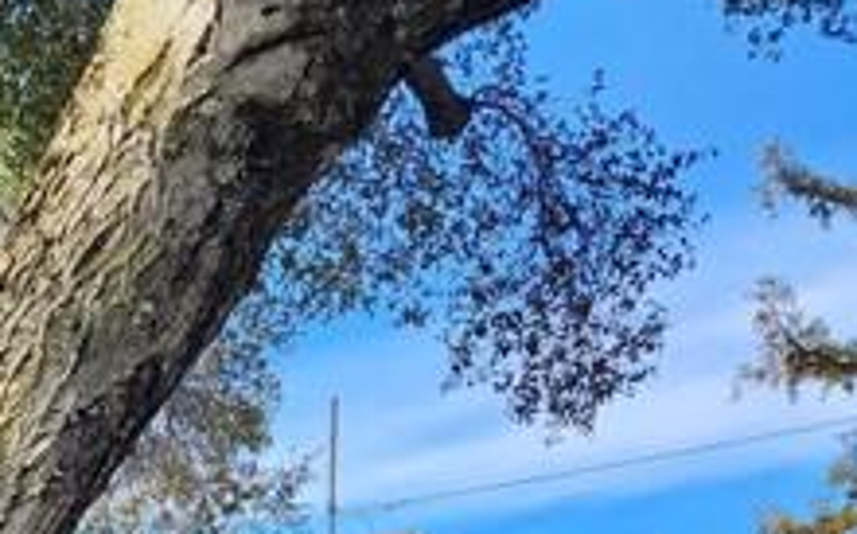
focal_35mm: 71
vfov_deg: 16.2
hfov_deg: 26.1
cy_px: 873
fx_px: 1657
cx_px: -156
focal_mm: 5.4
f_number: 1.8
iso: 20
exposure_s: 1/406
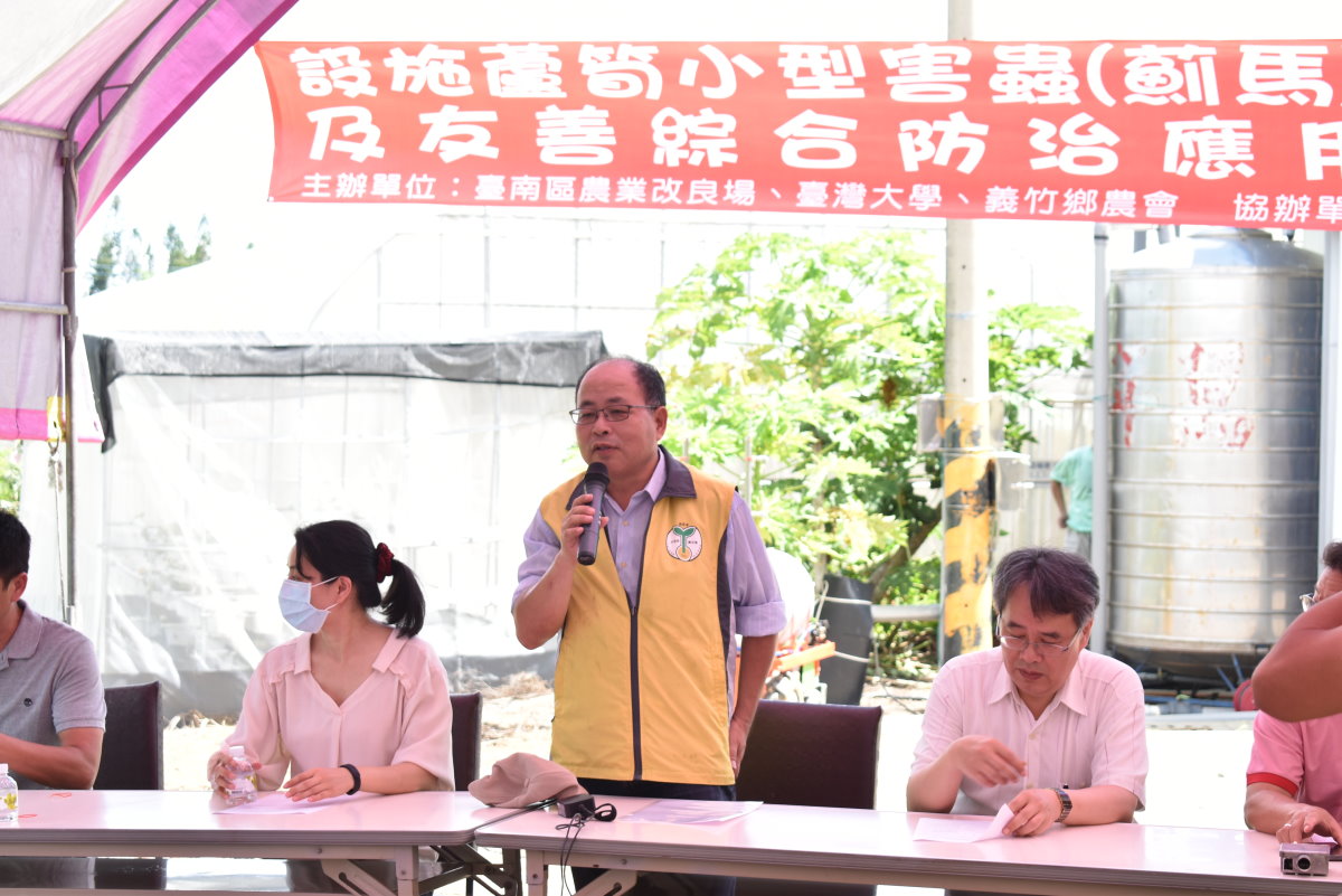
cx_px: 671
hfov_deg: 24.6
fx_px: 3076
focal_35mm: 82
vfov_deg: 16.6
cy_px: 448
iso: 250
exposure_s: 1/125
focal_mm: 55
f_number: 5.6
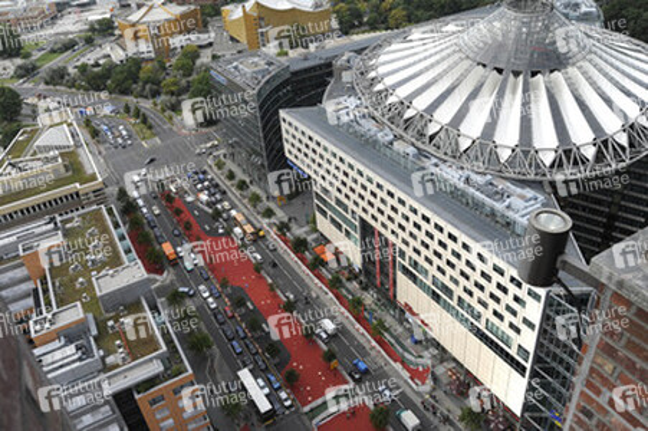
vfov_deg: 46.3
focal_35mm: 28
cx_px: 324
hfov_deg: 65.5
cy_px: 216
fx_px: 504
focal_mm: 28
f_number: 11
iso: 500
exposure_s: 1/500
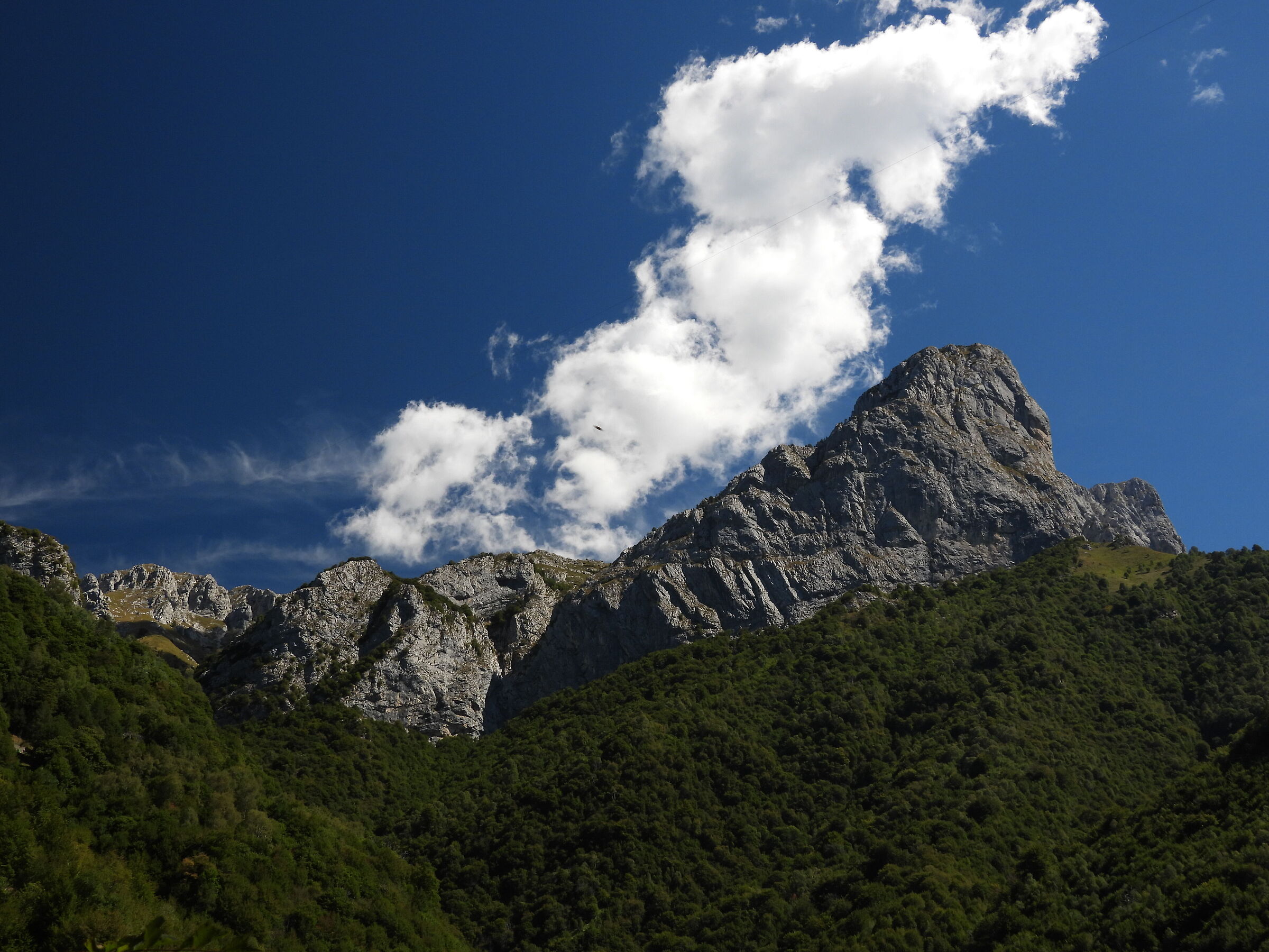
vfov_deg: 33.6
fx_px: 1576
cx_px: 634
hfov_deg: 43.9
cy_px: 476
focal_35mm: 43
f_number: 3.2
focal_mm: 7.7
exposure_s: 1/800
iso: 100
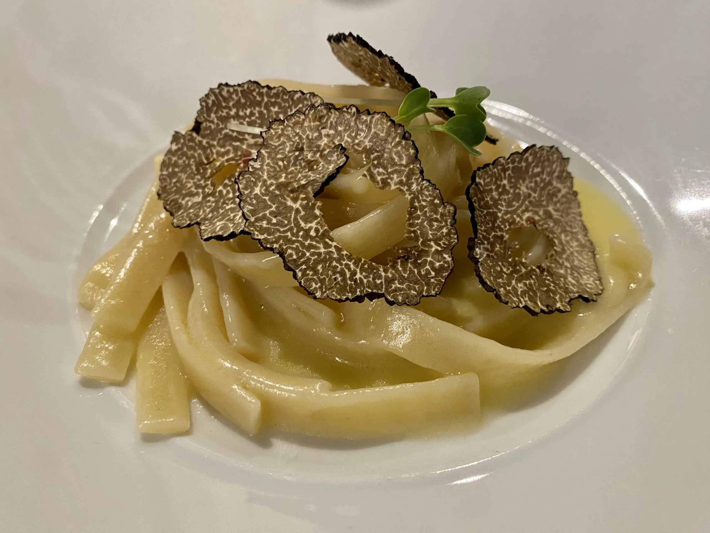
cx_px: 355
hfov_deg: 67.3
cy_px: 266
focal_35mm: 26
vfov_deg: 53.1
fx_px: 533
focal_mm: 4.25
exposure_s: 1/50
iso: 500
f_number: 1.8
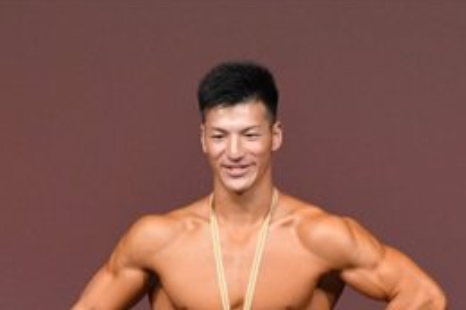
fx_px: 13298
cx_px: 320
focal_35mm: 1028
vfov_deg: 1.3
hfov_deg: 2.0
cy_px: 457
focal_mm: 230
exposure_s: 1/400
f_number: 5.6
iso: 4000
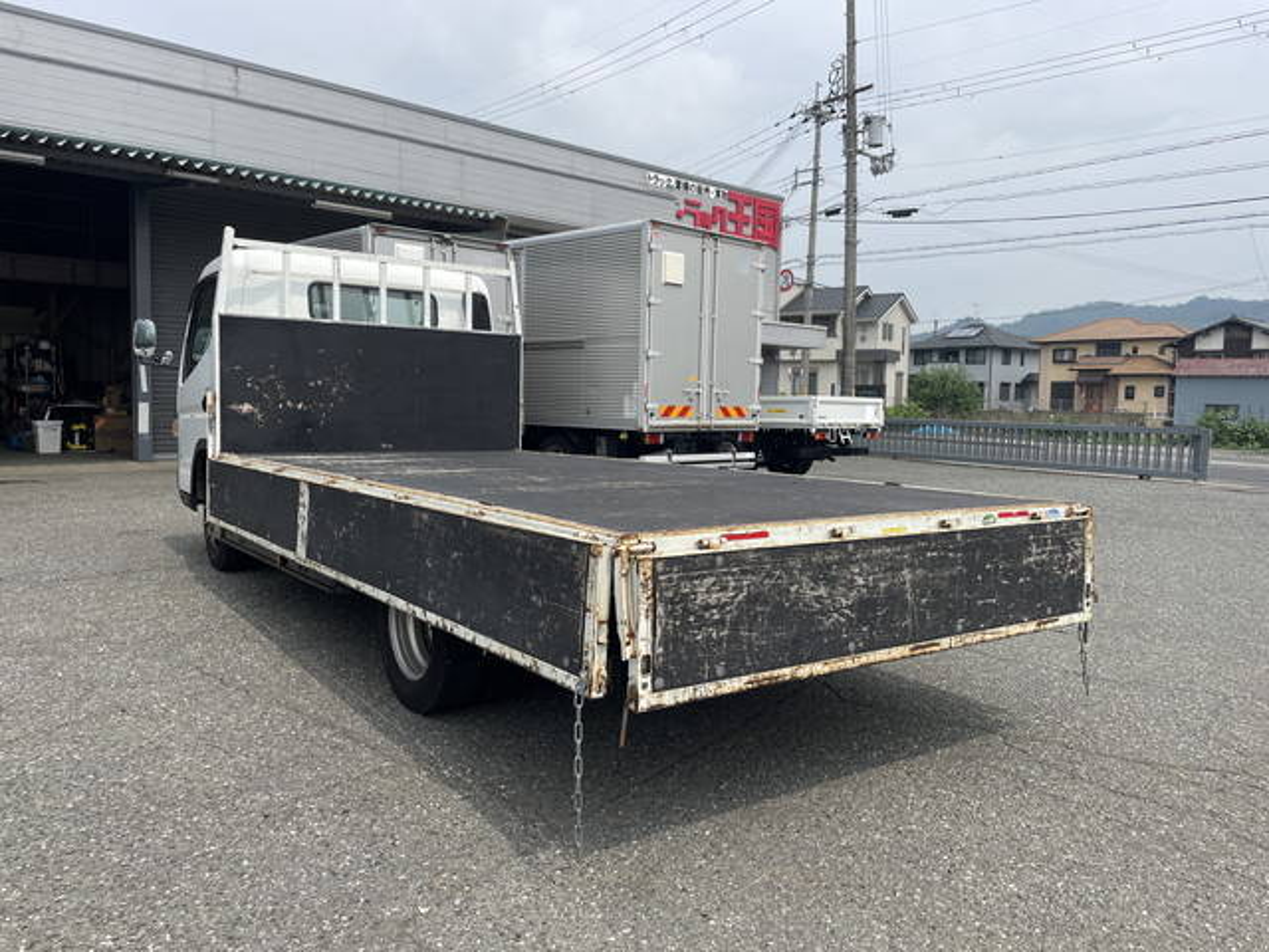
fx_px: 953
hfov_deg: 67.3
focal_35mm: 26
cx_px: 634
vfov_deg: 53.1
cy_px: 476
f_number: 1.6
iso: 32
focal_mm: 4.2
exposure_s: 1/3861
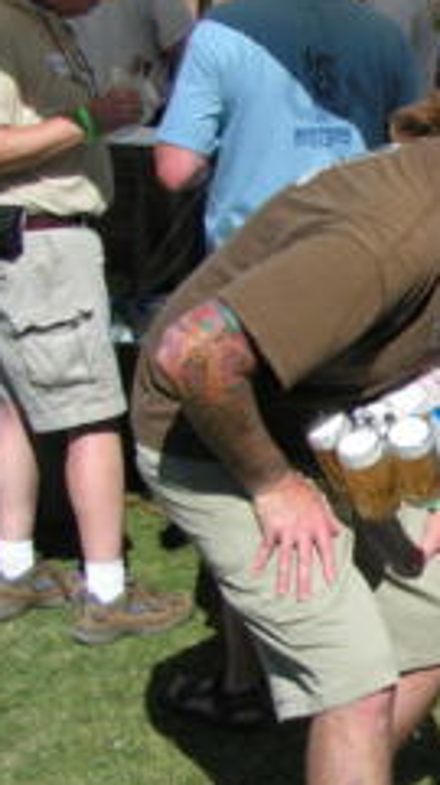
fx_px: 1789
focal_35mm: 86
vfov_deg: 24.8
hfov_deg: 12.9
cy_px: 422
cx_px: 746
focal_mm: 5.8
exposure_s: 1/640
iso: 50
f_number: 5.6
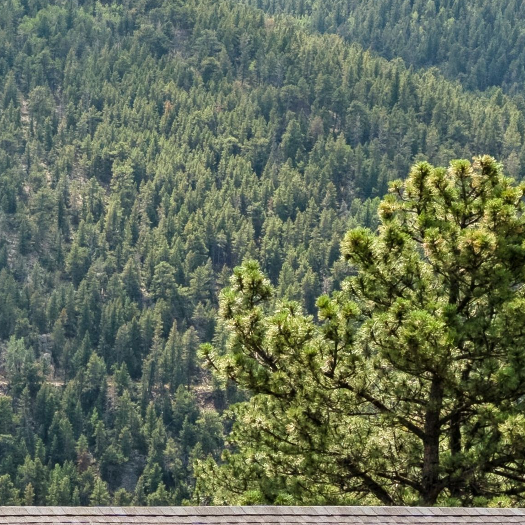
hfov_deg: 12.3
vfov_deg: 13.5
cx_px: -482
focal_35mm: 128
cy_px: 493
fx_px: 2196
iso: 200
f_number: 8
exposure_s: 1/400
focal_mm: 20
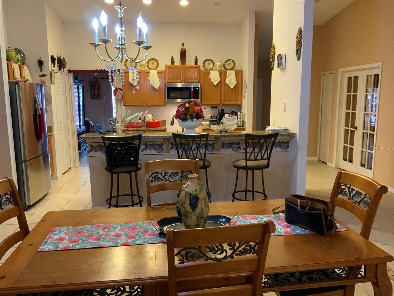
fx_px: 330
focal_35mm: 29
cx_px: 197
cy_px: 148
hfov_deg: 61.7
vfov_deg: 48.2
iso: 200
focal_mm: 3
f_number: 1.8
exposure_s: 1/30
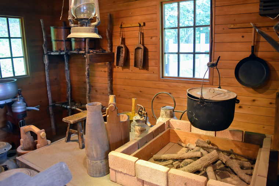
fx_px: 209
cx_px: 140
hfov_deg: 67.4
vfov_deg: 47.9
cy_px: 93
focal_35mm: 27
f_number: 3.5
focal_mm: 18
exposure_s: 1/60
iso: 1400
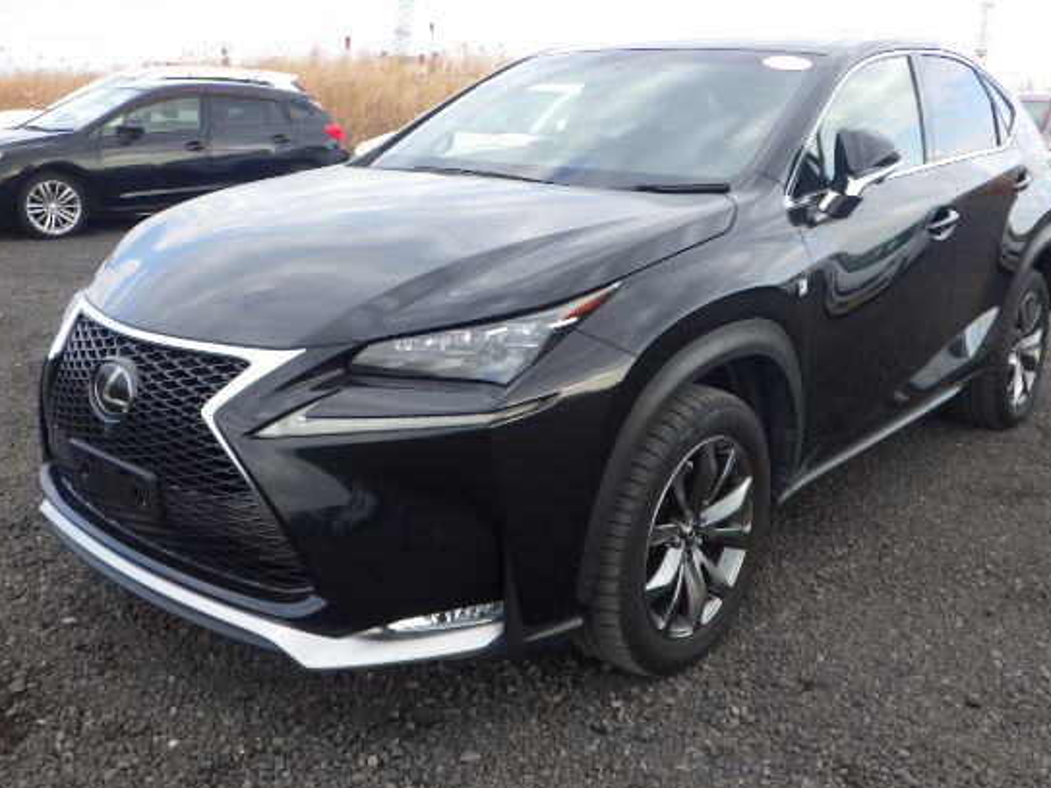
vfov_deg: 42.9
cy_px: 381
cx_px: 538
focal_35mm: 33
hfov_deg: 55.4
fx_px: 1002
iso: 125
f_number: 4.2
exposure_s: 1/160
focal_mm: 5
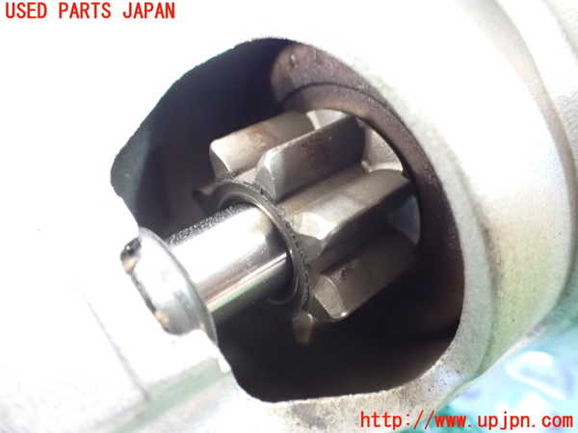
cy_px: 216
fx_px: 501
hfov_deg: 60.0
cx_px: 289
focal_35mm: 30
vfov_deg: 46.8
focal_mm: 5.4
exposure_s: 1/15
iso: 1600
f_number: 2.3
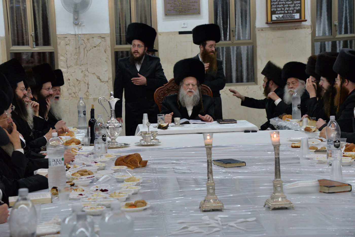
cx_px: 178
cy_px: 118
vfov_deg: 15.2
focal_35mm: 90
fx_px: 888
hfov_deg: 22.6
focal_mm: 90
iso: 3200
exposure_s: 1/250
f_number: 8
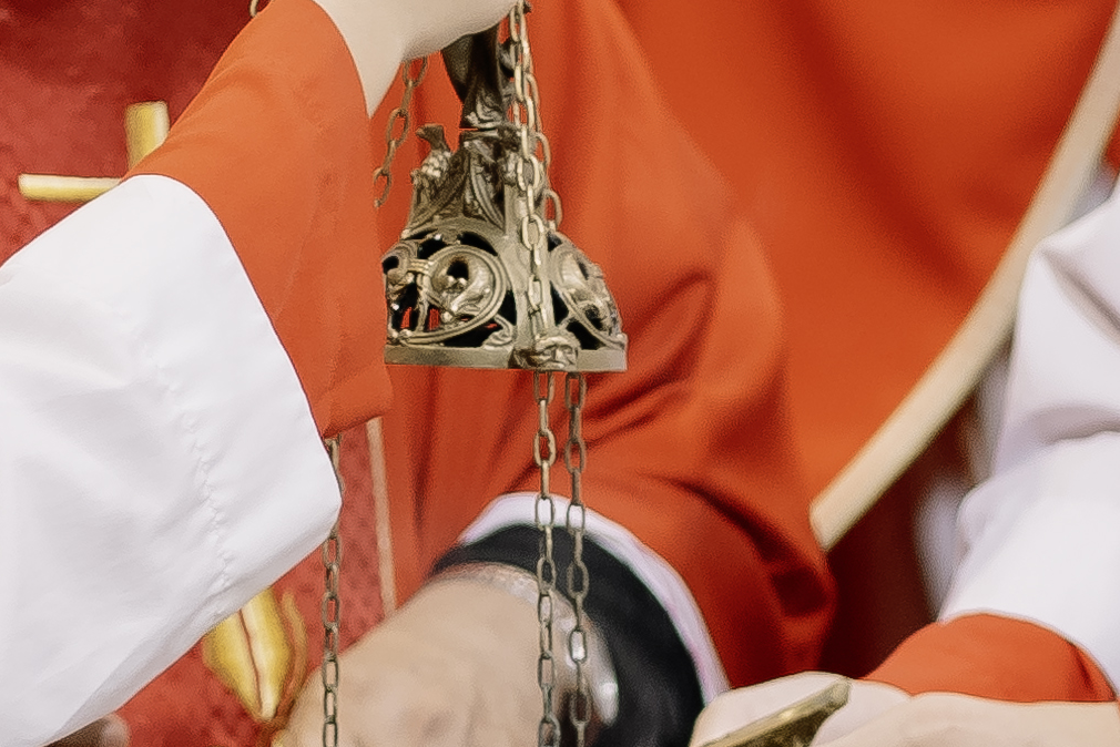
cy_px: 15
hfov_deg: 4.2
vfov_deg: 2.8
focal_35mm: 492
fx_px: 15310
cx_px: 375
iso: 1000
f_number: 2.2
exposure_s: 1/125
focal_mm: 85
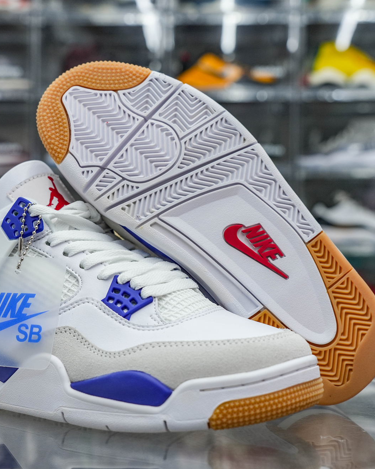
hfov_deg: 28.1
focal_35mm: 54
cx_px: 157
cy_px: 236
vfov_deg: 34.7
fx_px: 749
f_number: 4.5
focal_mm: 38
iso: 320
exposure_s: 1/60
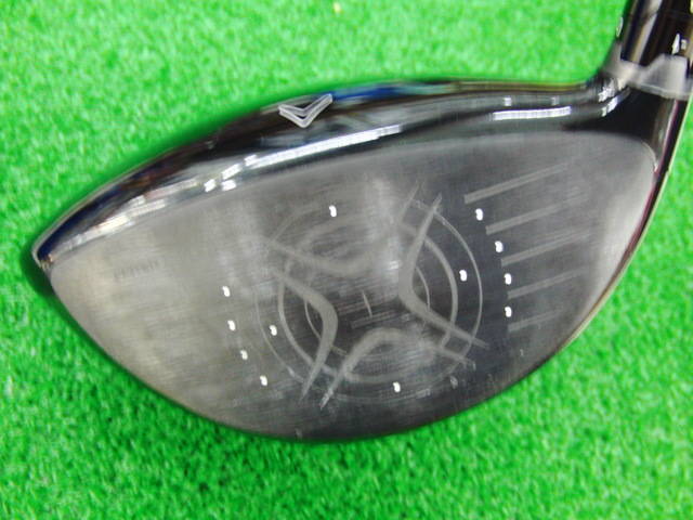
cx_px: 346
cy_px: 260
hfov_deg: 50.1
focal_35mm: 37
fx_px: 741
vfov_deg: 38.7
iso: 400
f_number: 3.6
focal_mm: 6.42
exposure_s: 1/13
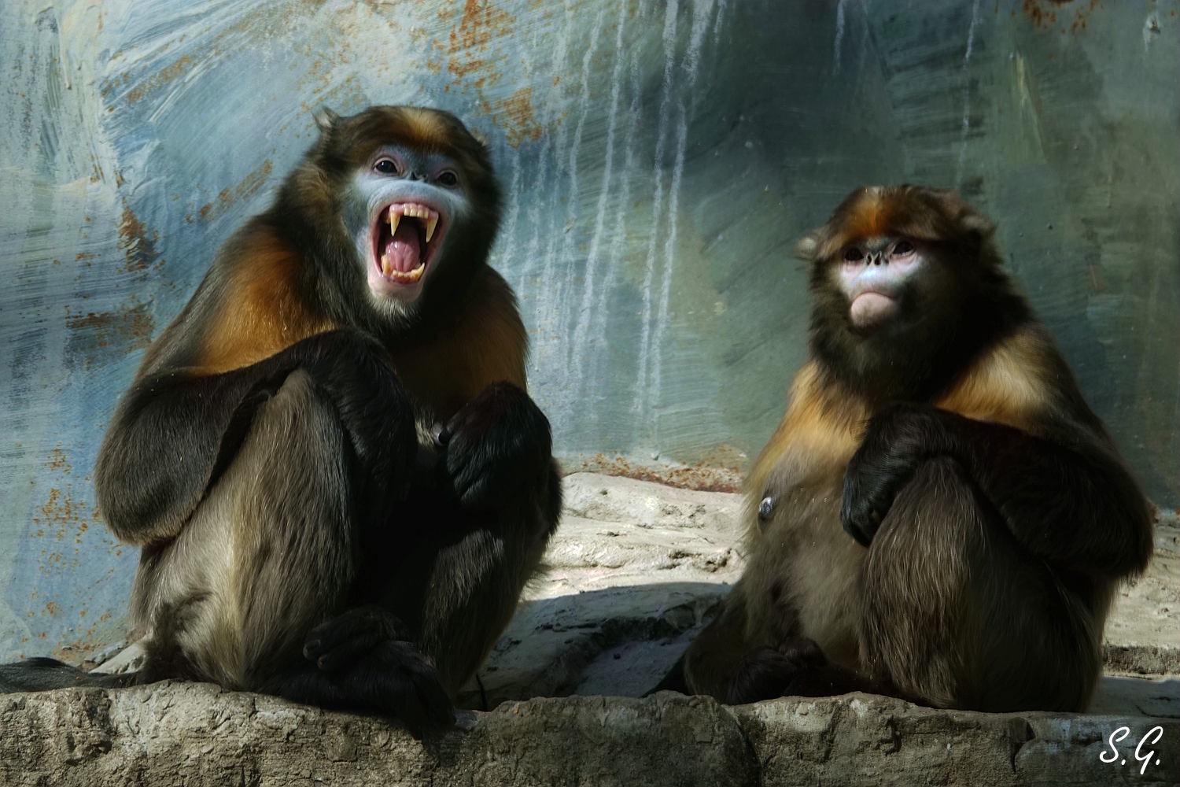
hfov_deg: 4.1
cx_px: 590
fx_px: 16683
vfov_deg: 2.7
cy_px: 394
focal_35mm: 509
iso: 125
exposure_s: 1/250
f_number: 4
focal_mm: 186.64
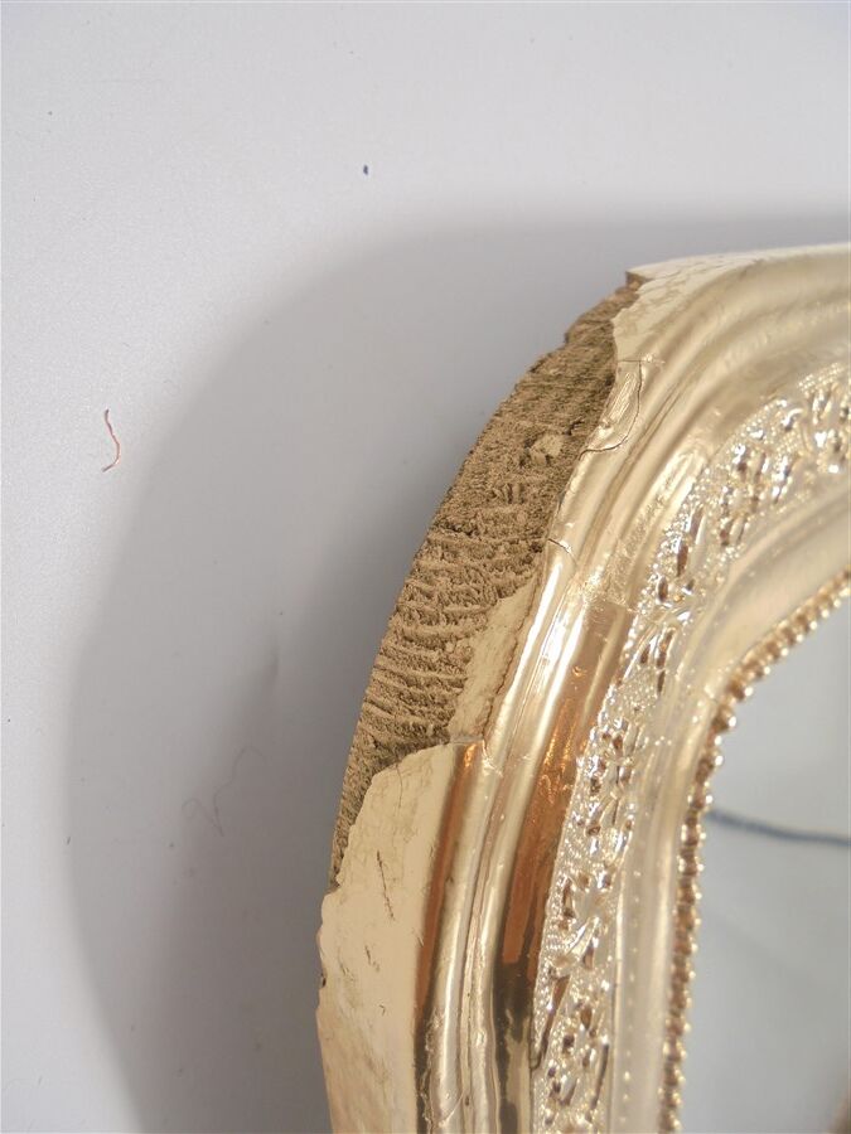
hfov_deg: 53.1
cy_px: 567
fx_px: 852
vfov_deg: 67.3
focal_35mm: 26
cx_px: 426
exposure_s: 1/50
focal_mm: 4.6
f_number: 3.5
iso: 100
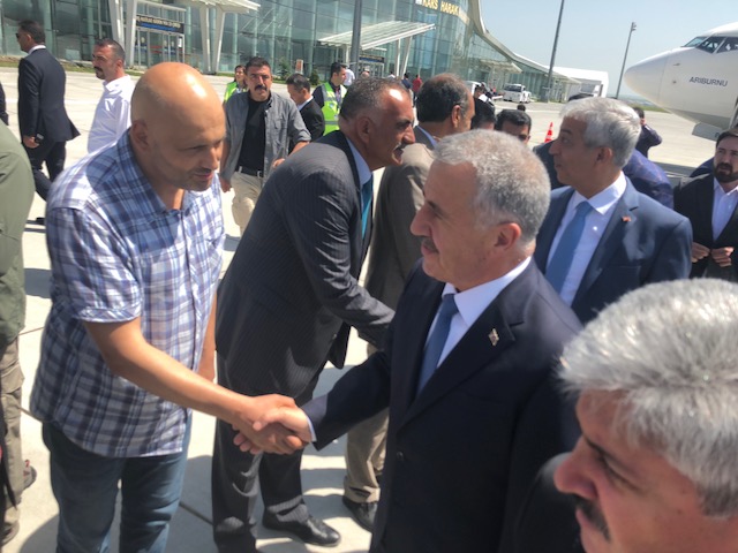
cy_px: 276
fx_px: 597
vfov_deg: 49.7
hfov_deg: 63.4
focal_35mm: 28
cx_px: 369
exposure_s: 1/960
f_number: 1.8
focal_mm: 4
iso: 20
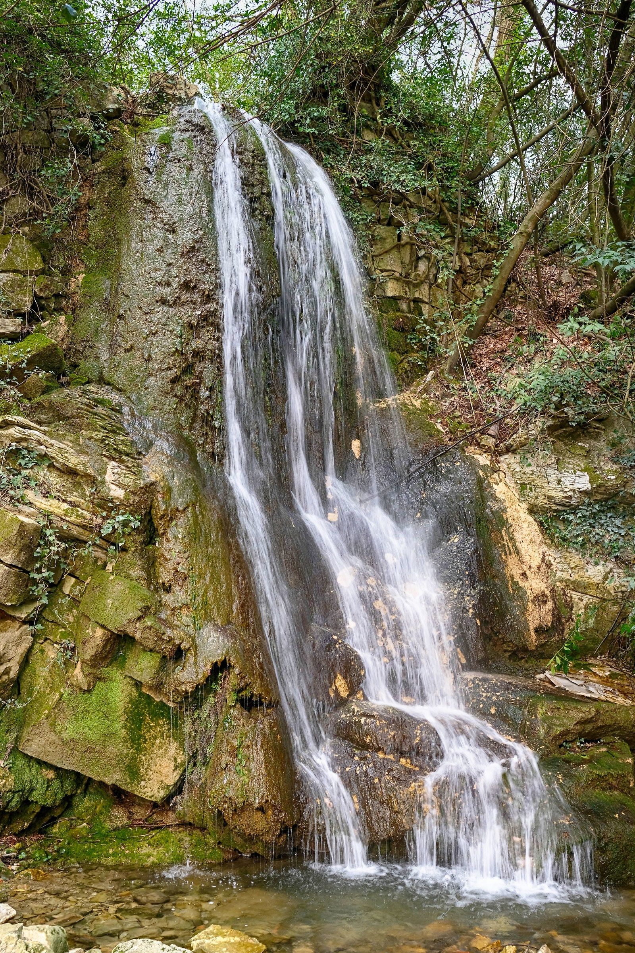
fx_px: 926
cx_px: 318
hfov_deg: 37.9
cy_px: 476
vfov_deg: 54.4
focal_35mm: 35
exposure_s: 1/13
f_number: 5
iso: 200
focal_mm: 23
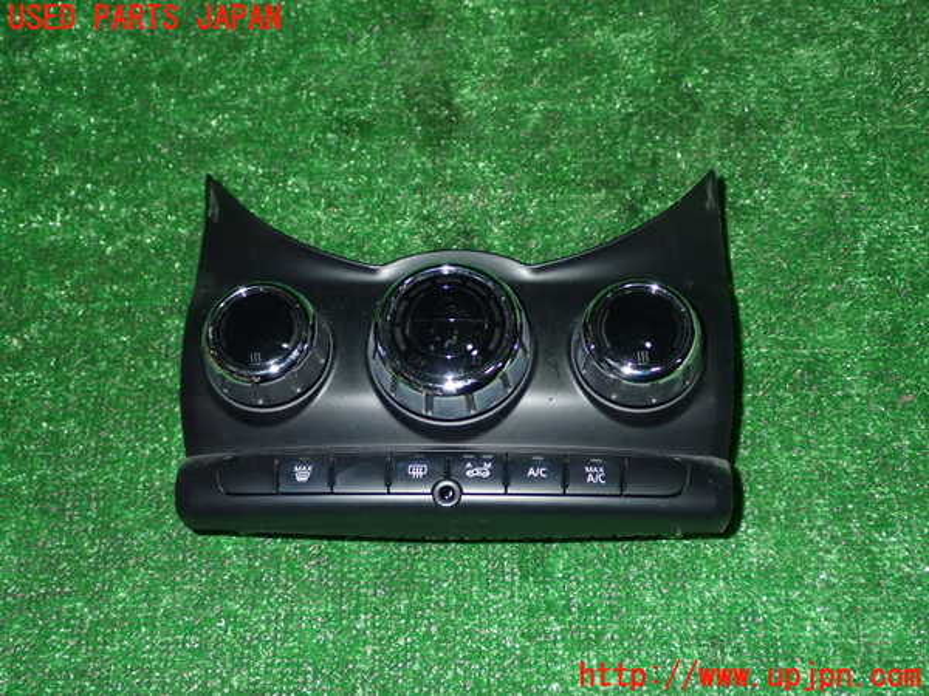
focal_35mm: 44
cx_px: 464
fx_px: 1181
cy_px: 348
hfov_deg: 42.9
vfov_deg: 32.9
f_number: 9
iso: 800
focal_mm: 7.84
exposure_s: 1/40
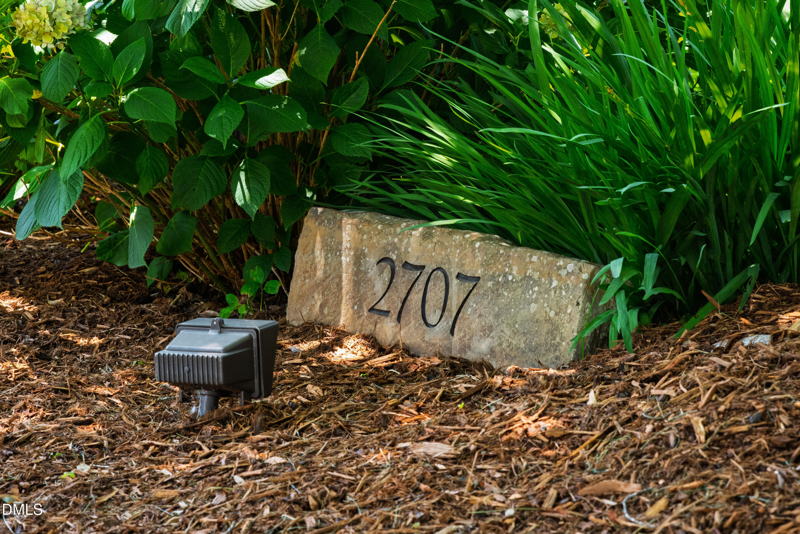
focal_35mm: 90
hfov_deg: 22.6
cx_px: 400
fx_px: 2000
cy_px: 267
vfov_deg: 15.2
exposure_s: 1/50
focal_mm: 60
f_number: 8
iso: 800
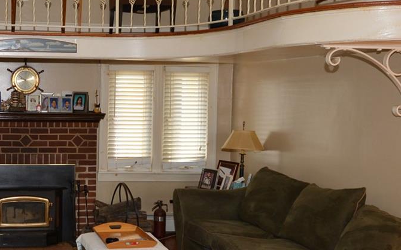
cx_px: 66
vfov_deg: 24.4
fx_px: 579
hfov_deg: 36.6
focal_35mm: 53
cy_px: 142
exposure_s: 1/60
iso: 720
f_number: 4
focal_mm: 17
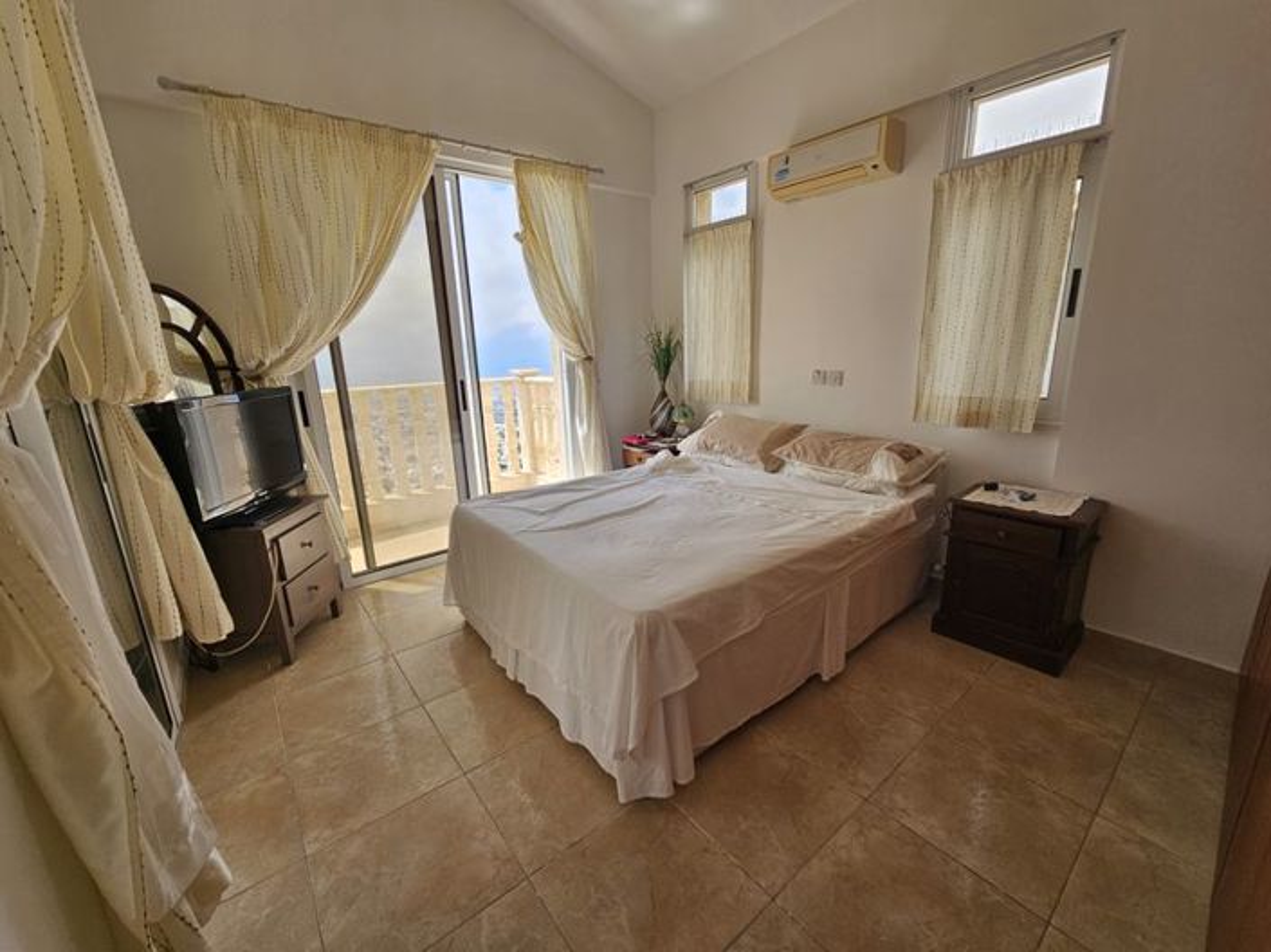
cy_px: 476
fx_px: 477
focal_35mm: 13
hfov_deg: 106.2
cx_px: 636
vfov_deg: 89.9
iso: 50
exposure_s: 1/622
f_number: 2.2
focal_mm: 2.2
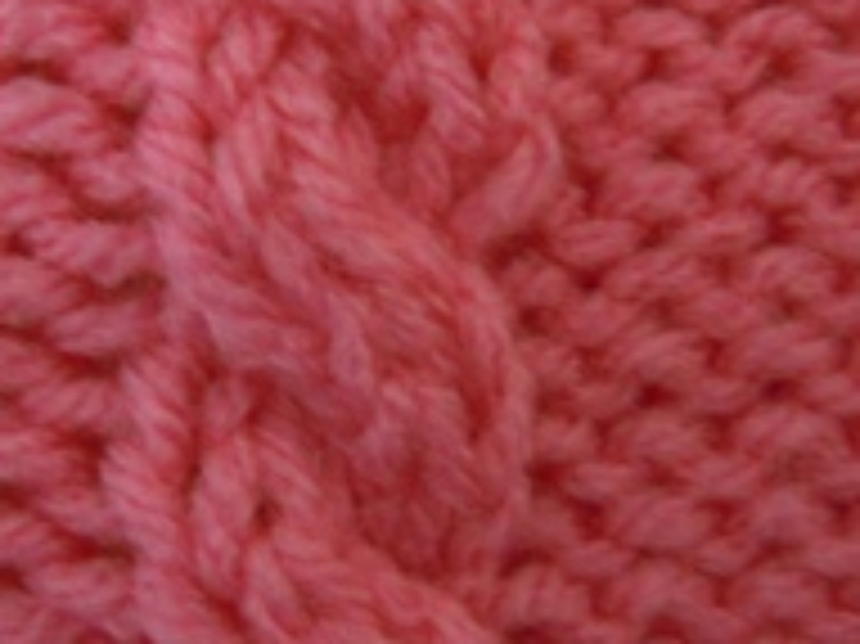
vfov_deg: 21.6
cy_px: 311
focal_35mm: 68
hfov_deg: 28.4
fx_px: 1688
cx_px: 293
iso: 400
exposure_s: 1/4
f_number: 3.5
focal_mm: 5.4
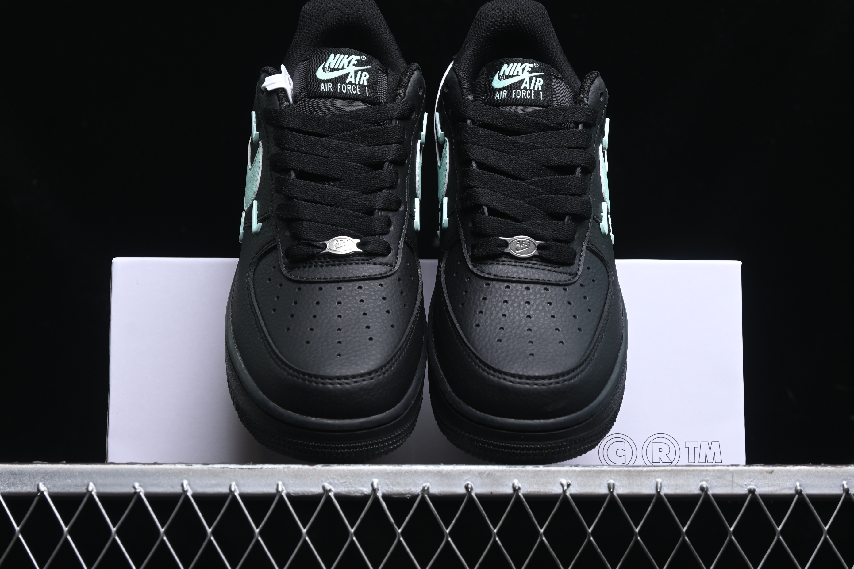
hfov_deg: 27.0
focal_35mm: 75
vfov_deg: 18.2
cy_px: 284
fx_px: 1779
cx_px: 427
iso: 160
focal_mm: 50
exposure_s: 1/40
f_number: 6.3
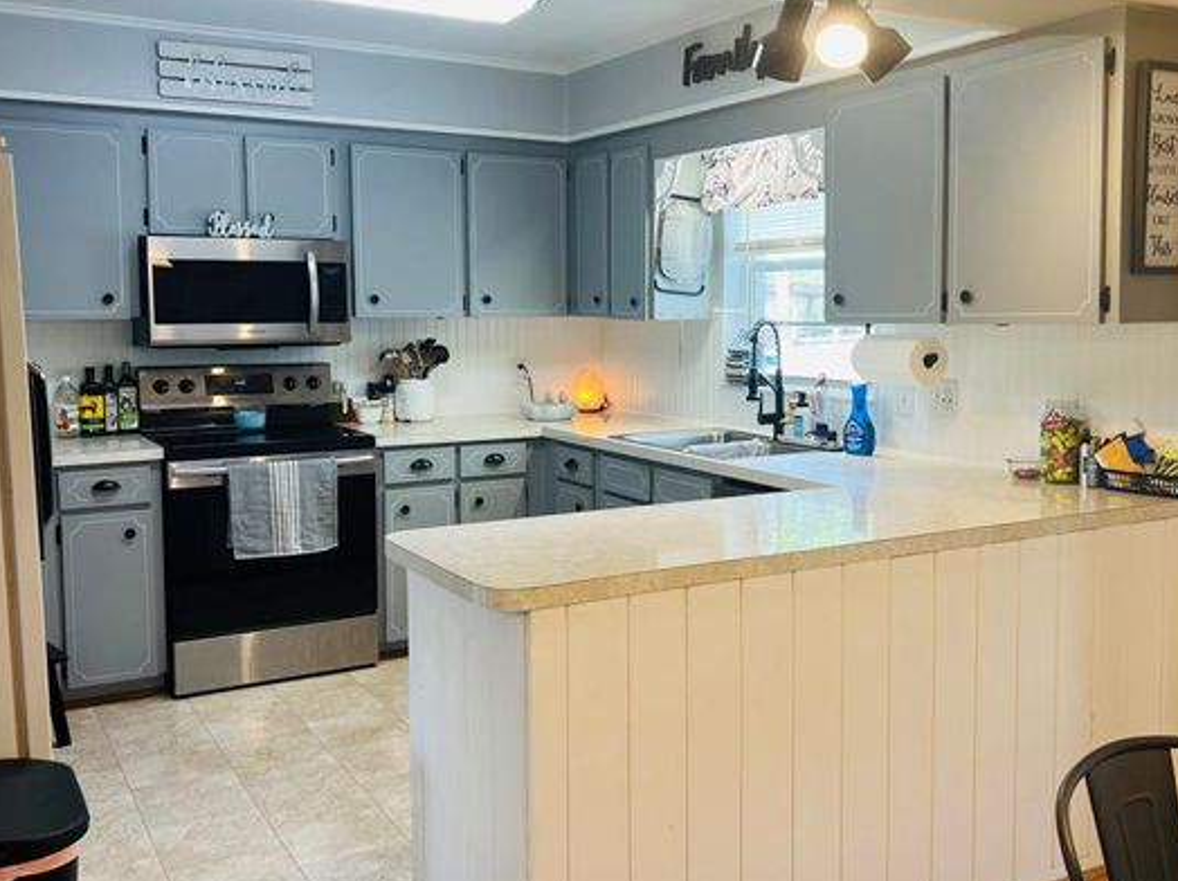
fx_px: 1190
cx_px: 626
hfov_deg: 52.6
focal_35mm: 35
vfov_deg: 40.6
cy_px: 411
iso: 100
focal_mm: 5.7
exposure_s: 1/120
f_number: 1.5
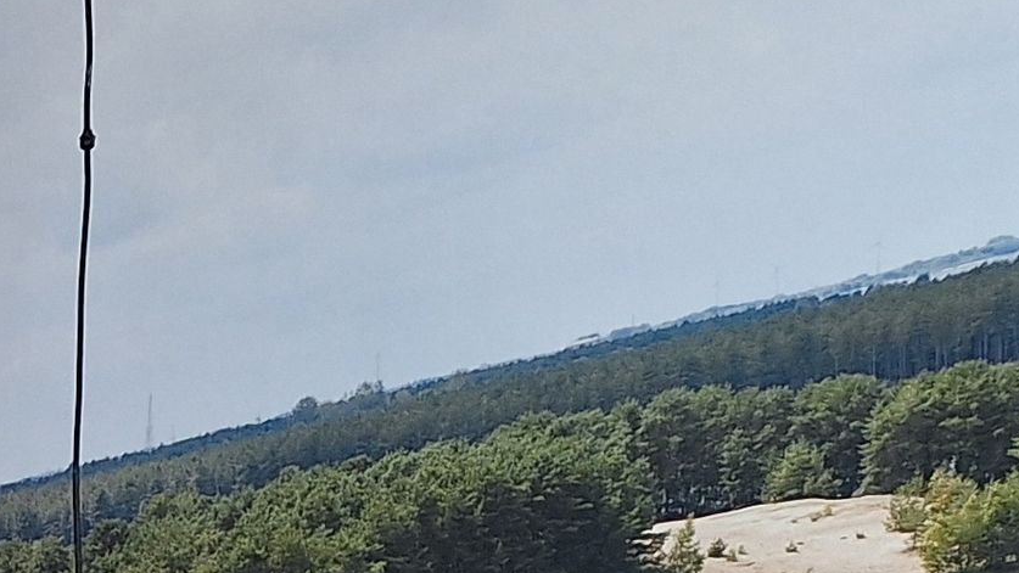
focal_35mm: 115
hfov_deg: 14.7
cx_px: -1116
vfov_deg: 9.6
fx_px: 3108
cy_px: 1277
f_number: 1.8
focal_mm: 5.54
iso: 80
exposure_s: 1/50
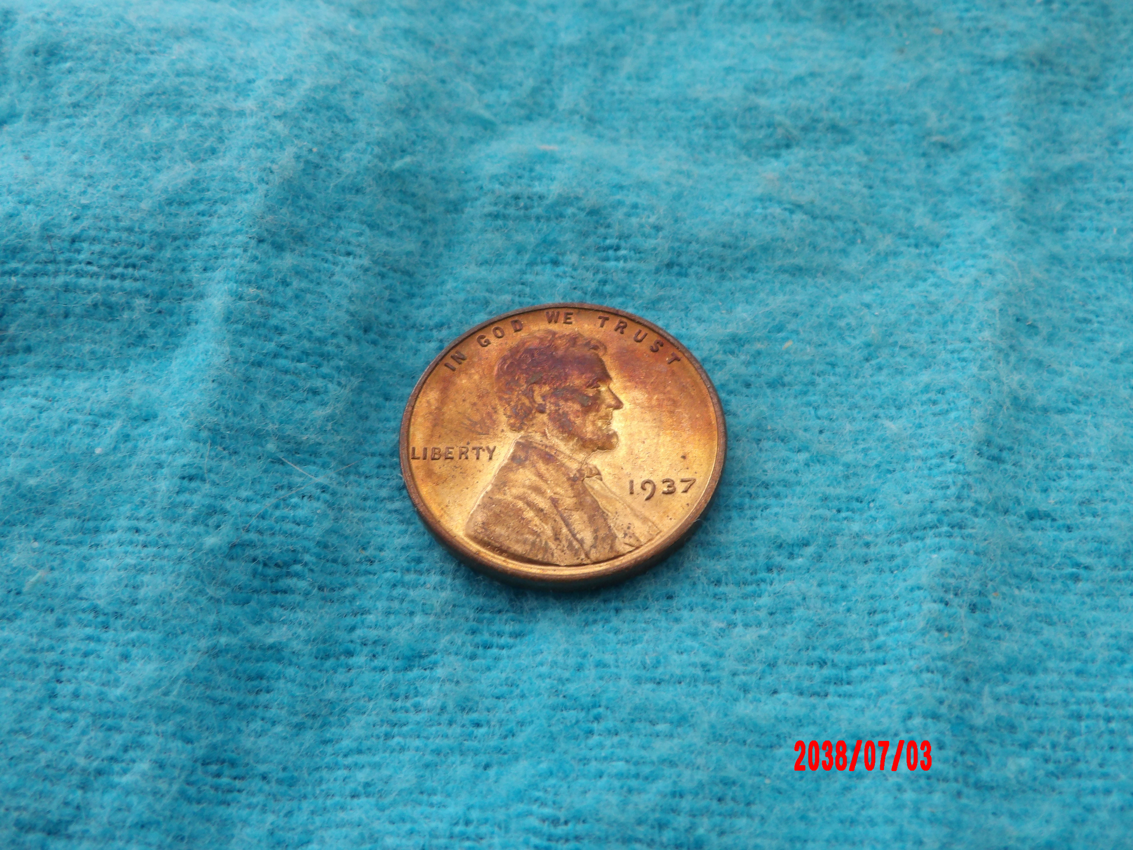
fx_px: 1375
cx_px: 566
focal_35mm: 42
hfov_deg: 44.8
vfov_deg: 34.3
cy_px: 425
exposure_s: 1/30
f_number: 4.9
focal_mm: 7.6
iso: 144
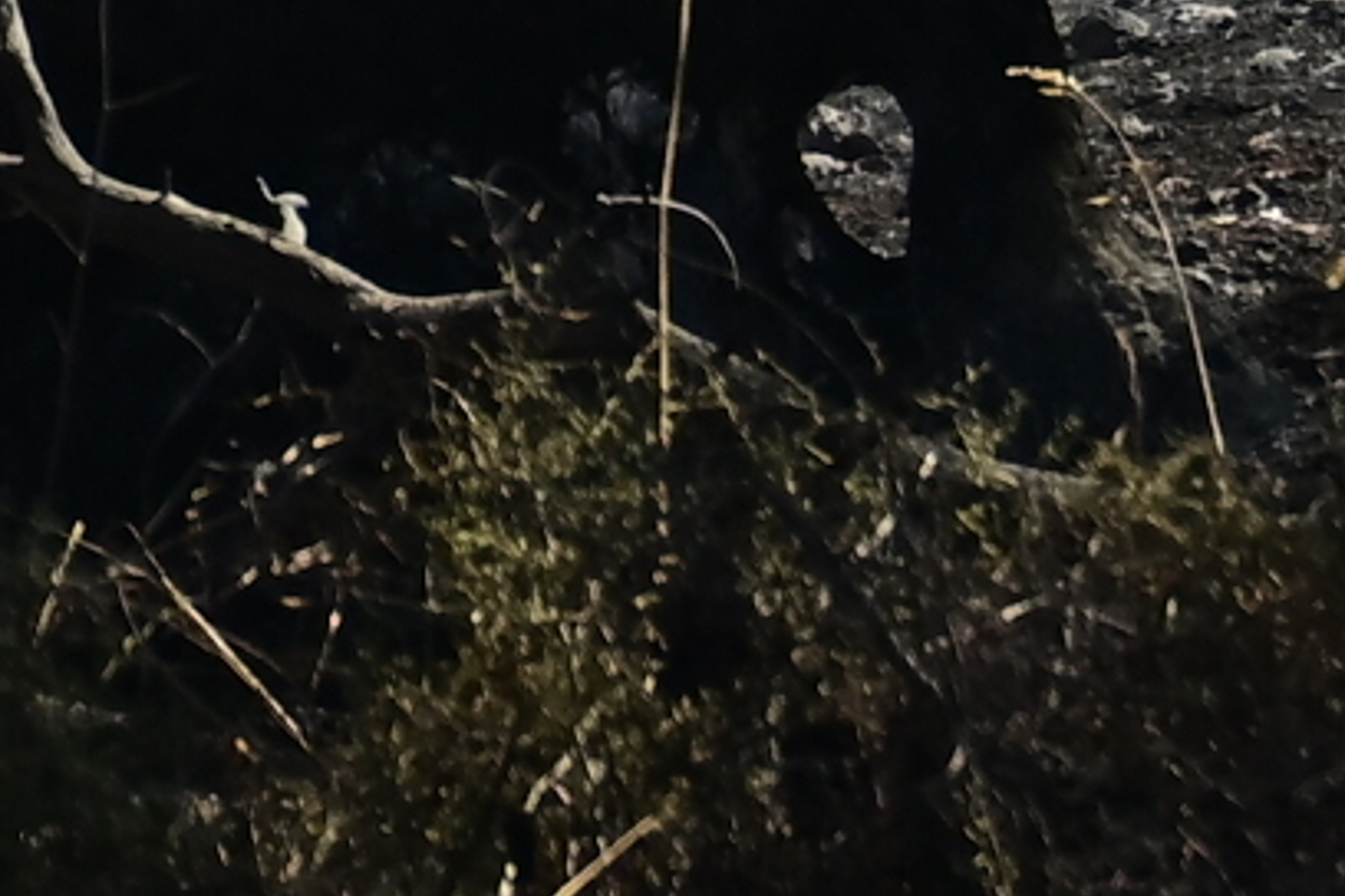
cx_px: -1071
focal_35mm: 288
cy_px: -922
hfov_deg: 7.0
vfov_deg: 4.7
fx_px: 10759
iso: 320
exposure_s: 1/5000
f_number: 4
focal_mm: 34
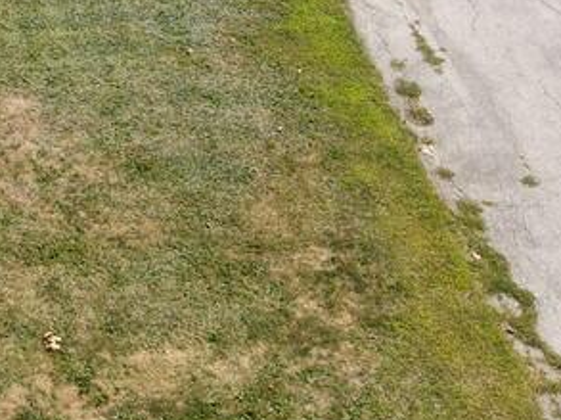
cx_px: -8
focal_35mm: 84
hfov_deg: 22.4
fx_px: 1360
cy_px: -199
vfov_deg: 16.1
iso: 100
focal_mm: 4.5
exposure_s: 1/400
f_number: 2.8
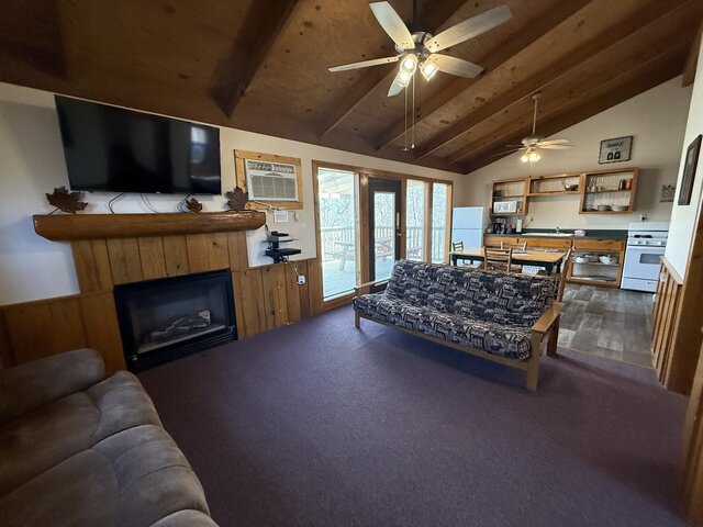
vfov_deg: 85.7
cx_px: 352
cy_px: 264
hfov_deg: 102.1
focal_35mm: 14
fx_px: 284
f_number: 2.2
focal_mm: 2.22
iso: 400
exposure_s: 1/120
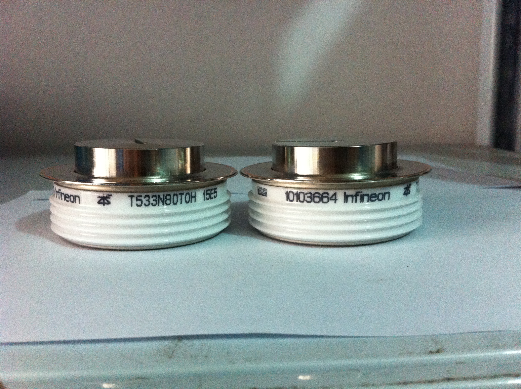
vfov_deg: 40.6
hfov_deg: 52.7
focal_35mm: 35
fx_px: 526
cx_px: 260
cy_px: 194
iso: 400
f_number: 2.8
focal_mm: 3.85
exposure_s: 1/15
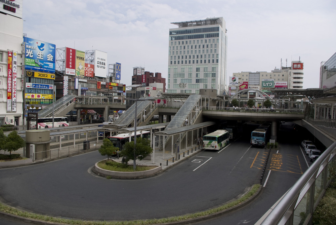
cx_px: 168
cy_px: 112
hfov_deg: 67.3
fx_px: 252
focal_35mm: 27
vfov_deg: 48.0
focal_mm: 18
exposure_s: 1/250
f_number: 9
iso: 100
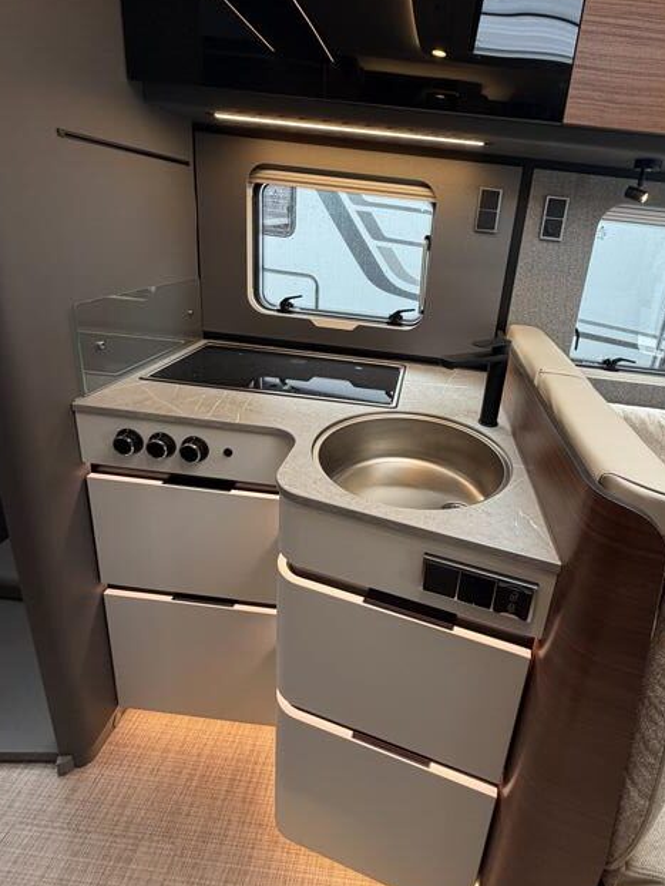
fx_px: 461
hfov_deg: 70.5
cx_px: 416
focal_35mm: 18
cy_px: 377
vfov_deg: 87.1
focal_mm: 2.22
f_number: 2.2
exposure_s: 1/121
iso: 200
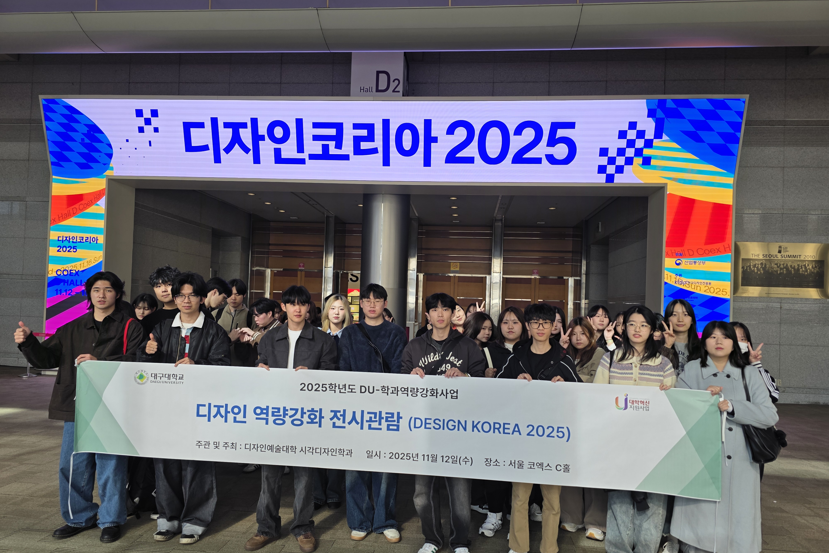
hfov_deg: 73.7
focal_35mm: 24
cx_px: 415
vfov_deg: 53.0
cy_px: 307
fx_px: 553
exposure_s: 1/359
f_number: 1.7
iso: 50
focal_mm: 6.3
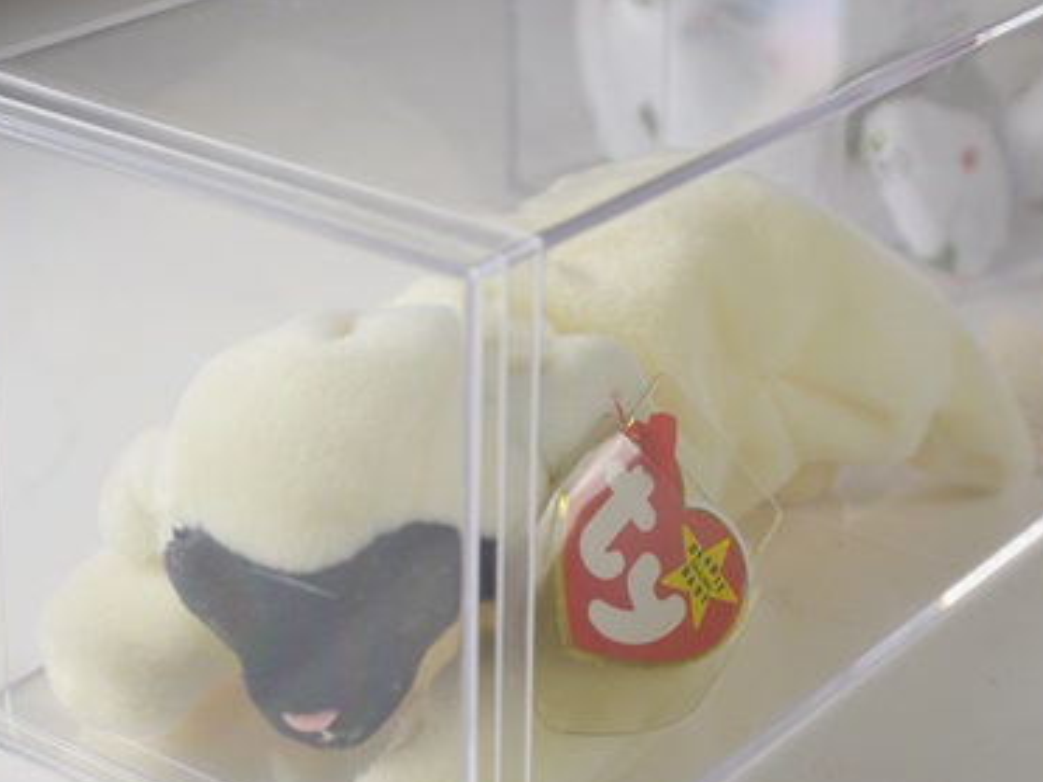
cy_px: 443
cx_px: 625
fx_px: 2802
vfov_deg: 15.9
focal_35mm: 93
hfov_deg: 21.1
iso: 200
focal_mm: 40
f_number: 5.6
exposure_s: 1/160
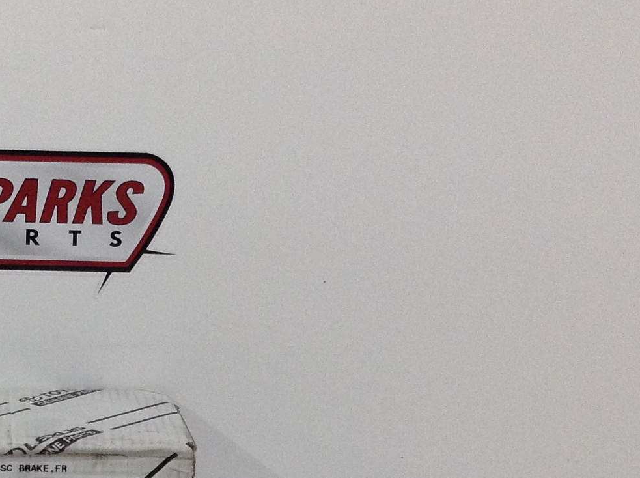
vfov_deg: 16.3
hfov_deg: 21.8
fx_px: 1606
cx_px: 20
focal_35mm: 87
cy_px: 566
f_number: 2.4
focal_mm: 3.3
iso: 80
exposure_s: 1/24
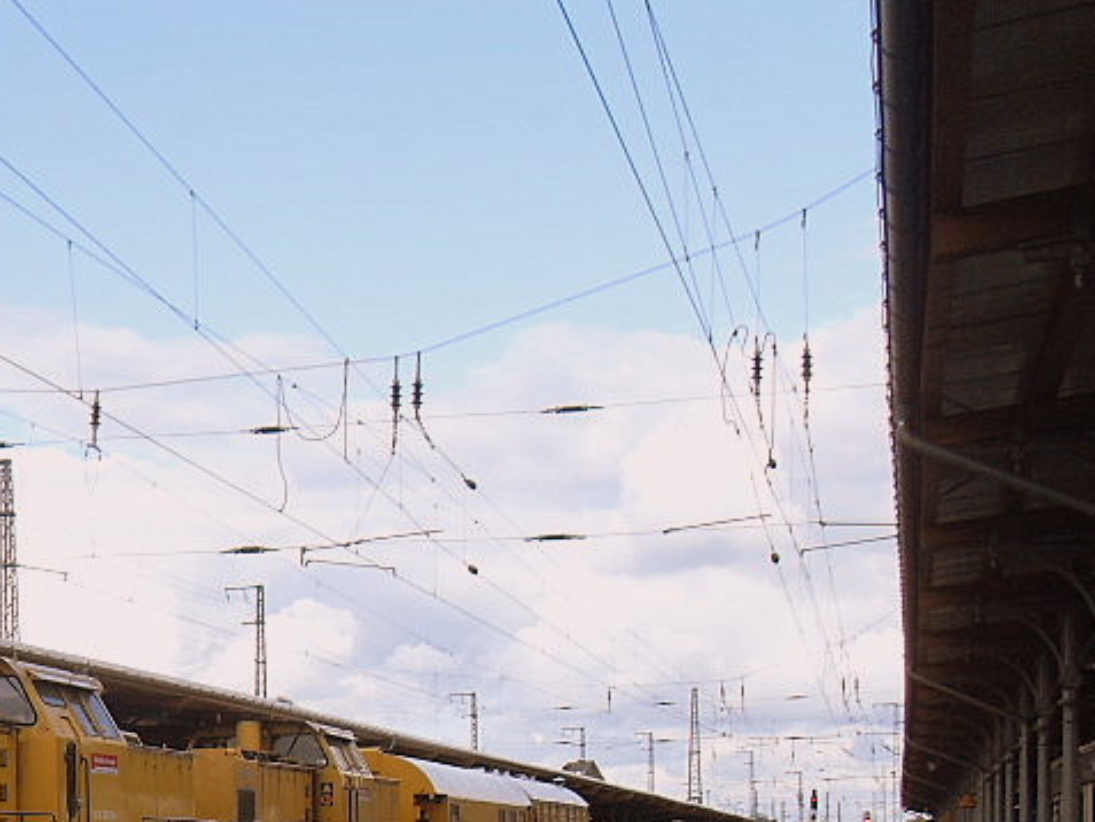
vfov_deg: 19.5
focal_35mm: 73
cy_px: 847
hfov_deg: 25.4
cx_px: 9
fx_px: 2310
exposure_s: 1/125
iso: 80
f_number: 7
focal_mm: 6.3
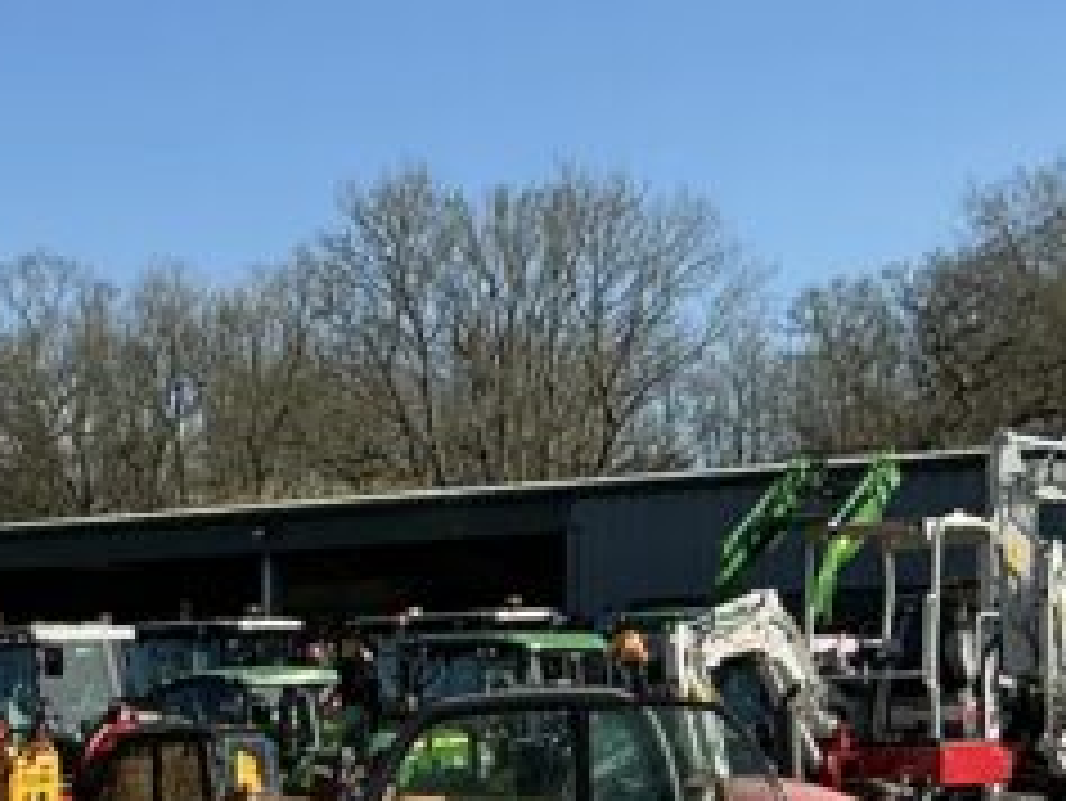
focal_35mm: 121
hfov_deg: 15.5
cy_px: 1080
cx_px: -288
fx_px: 3728
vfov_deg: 11.9
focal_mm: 3
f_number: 1.8
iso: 25
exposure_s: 1/1451
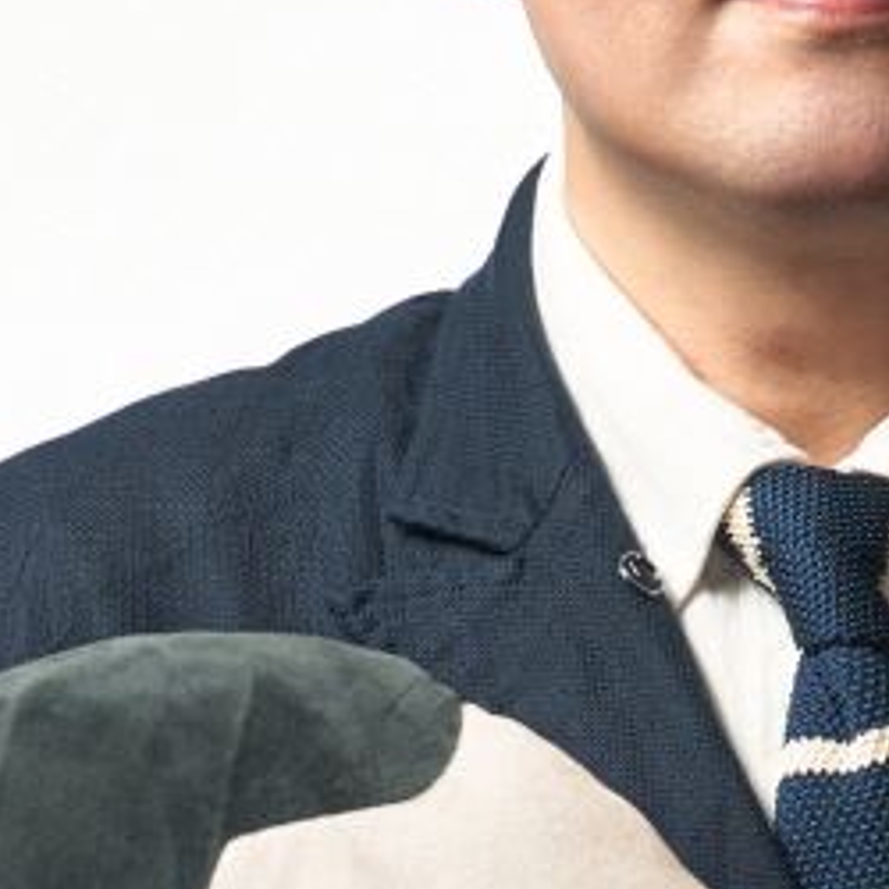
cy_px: 1028
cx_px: 736
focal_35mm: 332
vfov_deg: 5.3
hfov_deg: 5.3
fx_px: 9646
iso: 320
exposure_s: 1/250
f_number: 4
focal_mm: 65
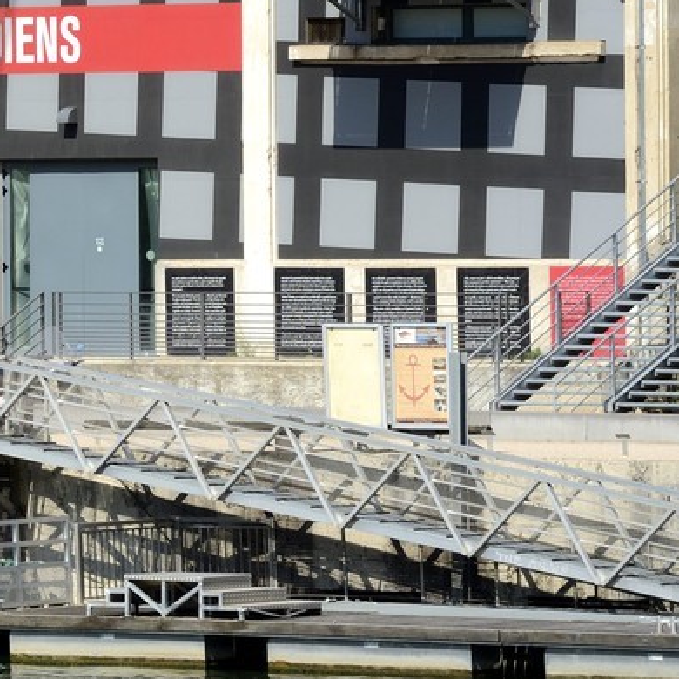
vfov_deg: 3.1
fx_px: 12383
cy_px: -123
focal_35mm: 558
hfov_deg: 3.1
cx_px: -702
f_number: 13
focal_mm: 160
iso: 200
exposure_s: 1/320
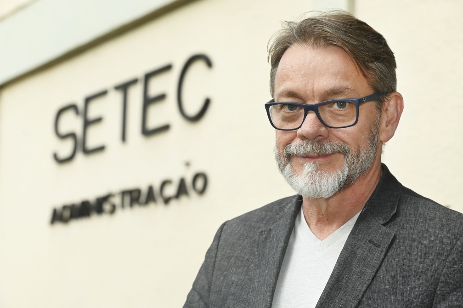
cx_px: 232
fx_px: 1439
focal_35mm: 112
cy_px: 154
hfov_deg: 18.3
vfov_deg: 12.2
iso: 1600
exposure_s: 1/100
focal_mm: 112
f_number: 8
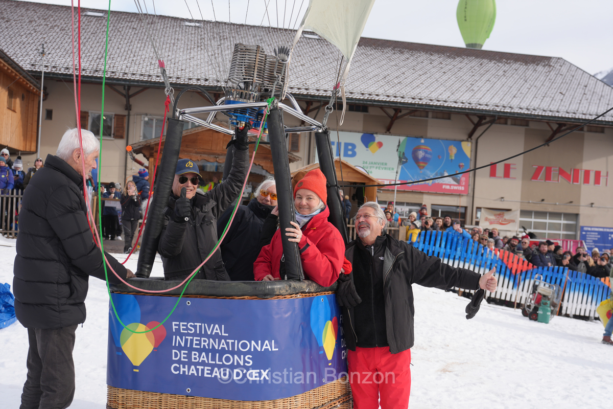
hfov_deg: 46.4
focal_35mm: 42
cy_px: 204
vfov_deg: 31.9
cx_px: 306
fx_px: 715
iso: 200
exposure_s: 1/1000
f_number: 4
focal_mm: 42
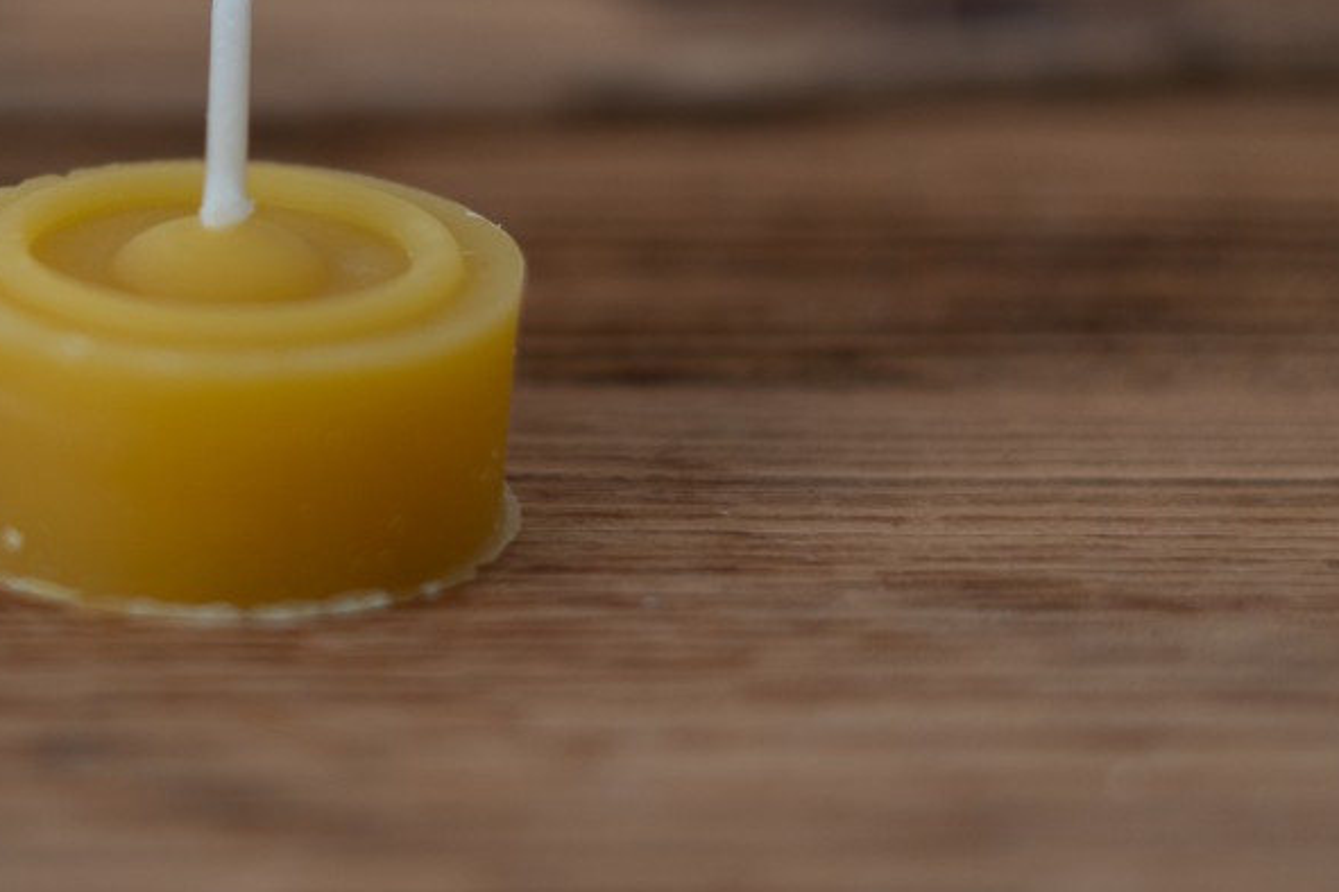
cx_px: 224
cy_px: 165
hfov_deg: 14.9
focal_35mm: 137
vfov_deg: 10.0
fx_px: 5095
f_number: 2
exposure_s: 1/400
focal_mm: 50
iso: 200
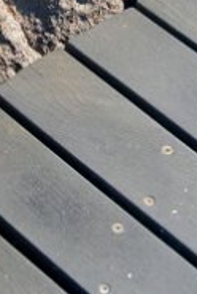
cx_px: 64
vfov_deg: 13.3
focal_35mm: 145
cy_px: -151
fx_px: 1186
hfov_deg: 9.5
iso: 100
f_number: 5.6
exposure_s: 1/125
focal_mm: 28
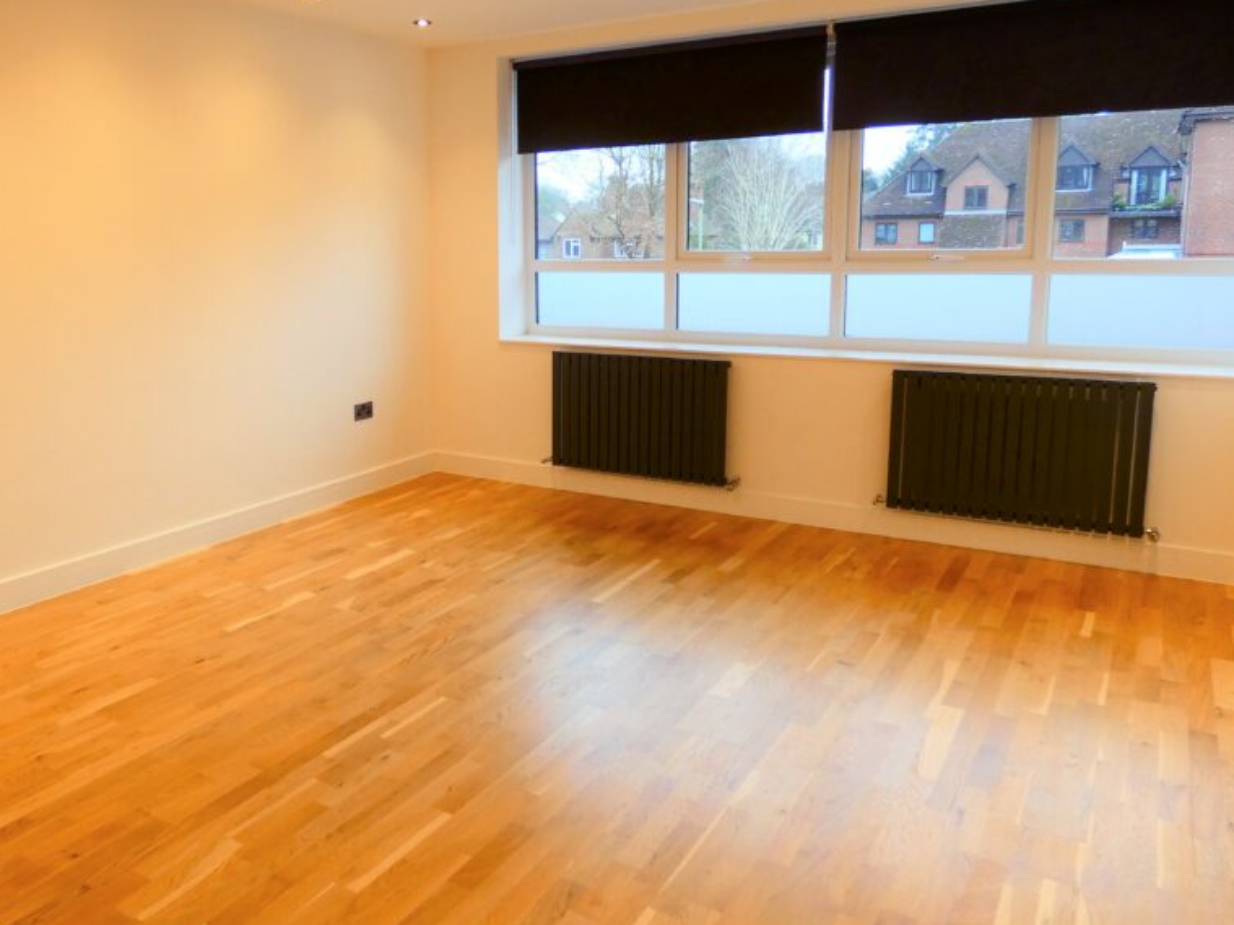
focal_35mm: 27
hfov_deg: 64.7
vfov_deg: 51.2
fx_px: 962
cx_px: 496
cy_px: 406
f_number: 2.8
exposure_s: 1/60
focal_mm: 3.6
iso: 125
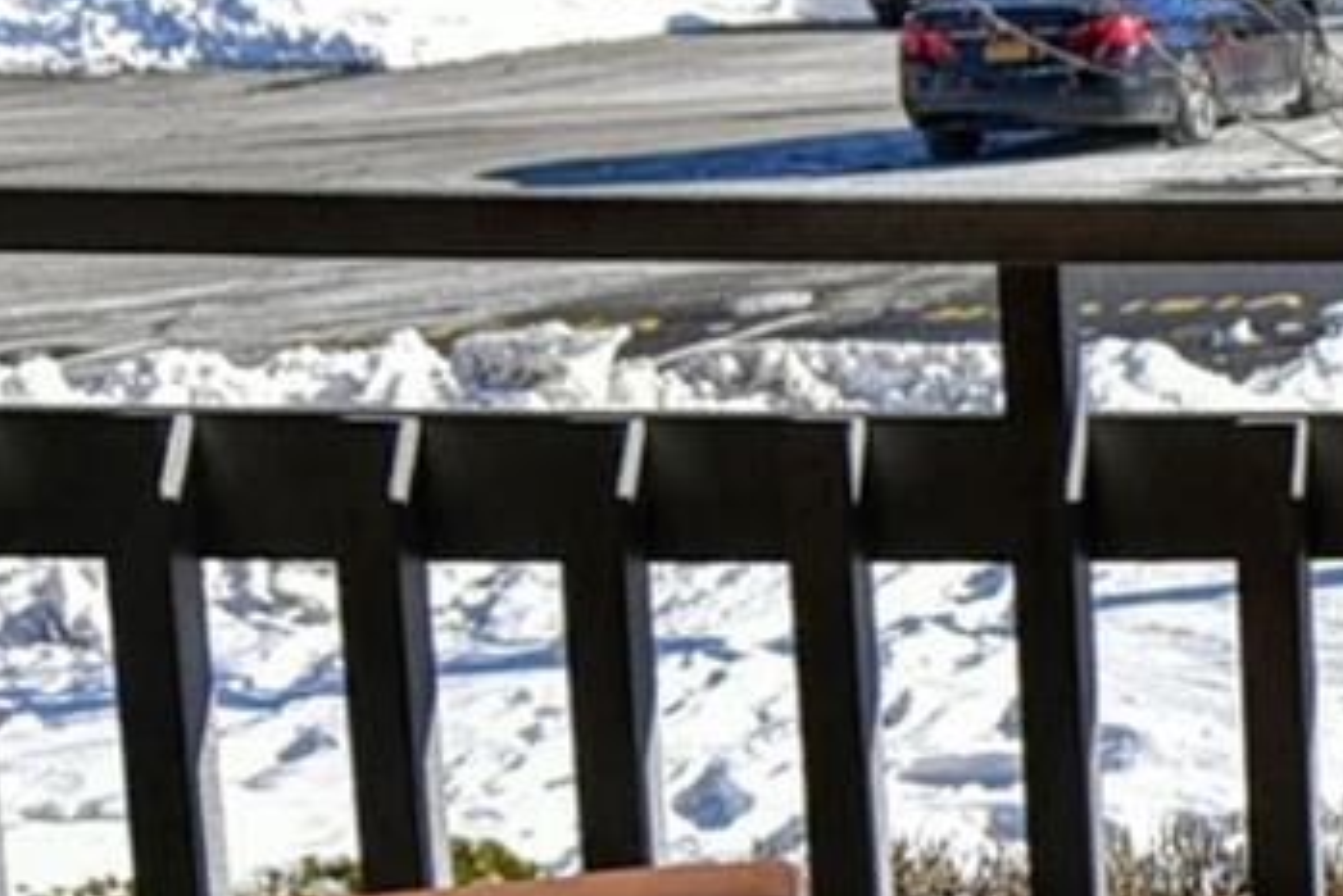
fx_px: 3284
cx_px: 2382
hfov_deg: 18.4
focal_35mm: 88
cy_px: 581
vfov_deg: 15.5
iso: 100
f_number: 3.5
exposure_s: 1/1250
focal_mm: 15
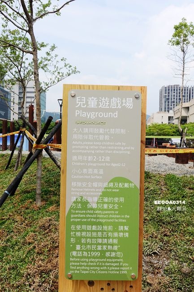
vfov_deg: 60.3
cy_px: 146
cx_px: 97
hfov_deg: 42.3
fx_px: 251
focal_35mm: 31
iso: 125
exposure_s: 1/500
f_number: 5.6
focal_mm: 11.22
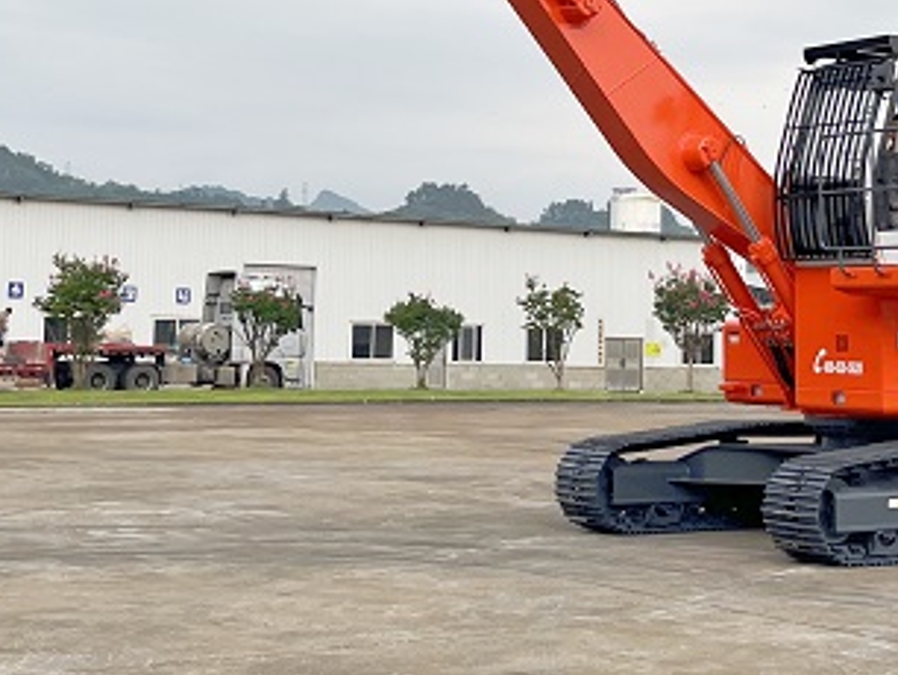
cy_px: 92
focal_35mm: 73
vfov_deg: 19.9
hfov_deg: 26.7
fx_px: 1895
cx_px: 470
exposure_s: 1/696
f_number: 1.6
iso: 50
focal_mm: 5.1
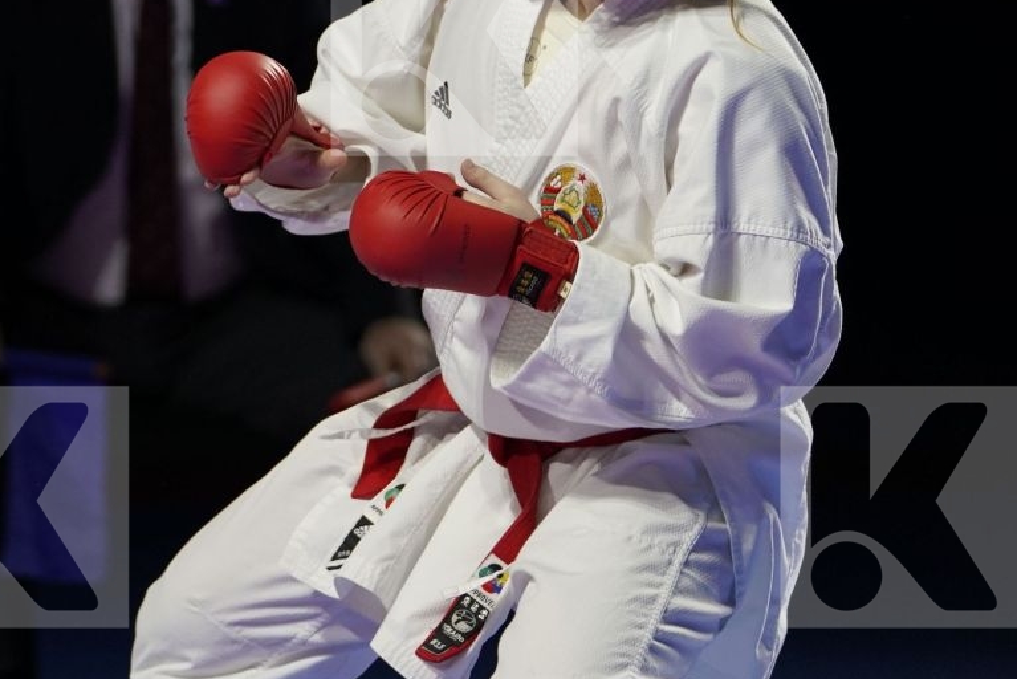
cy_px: 36
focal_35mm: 373
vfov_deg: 3.7
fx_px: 10541
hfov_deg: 5.5
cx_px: 5
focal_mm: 159
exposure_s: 1/1000
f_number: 2.8
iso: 1000
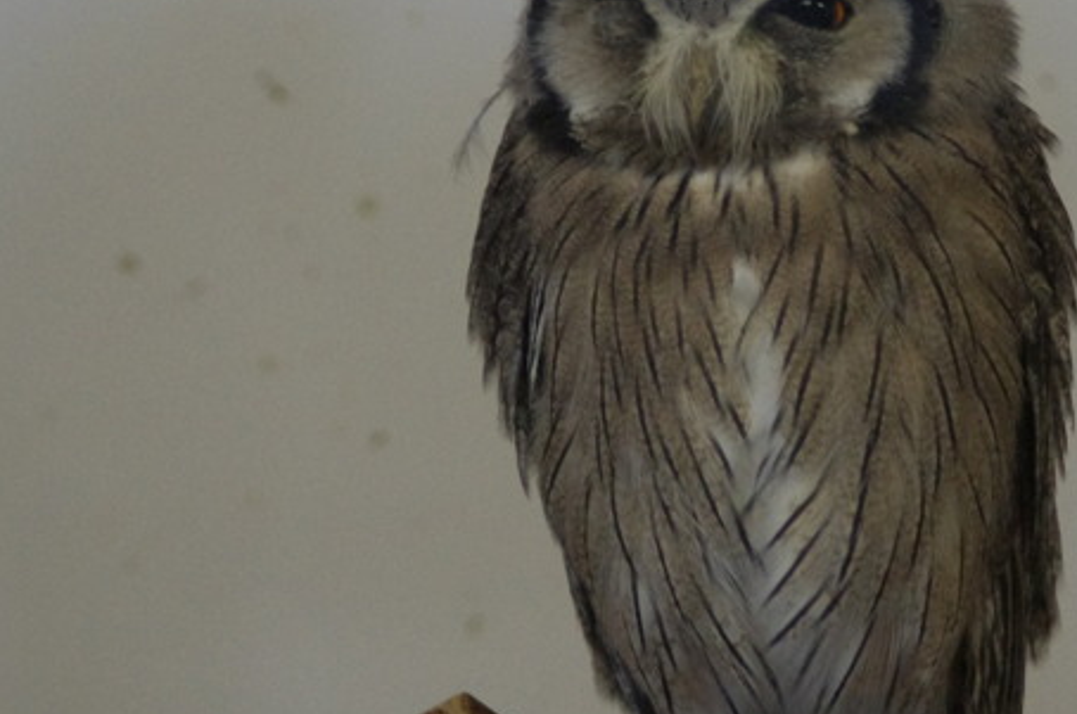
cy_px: 259
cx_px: 641
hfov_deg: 5.1
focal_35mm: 406
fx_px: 12125
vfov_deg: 3.4
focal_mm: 120
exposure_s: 1/200
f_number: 4.5
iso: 1600
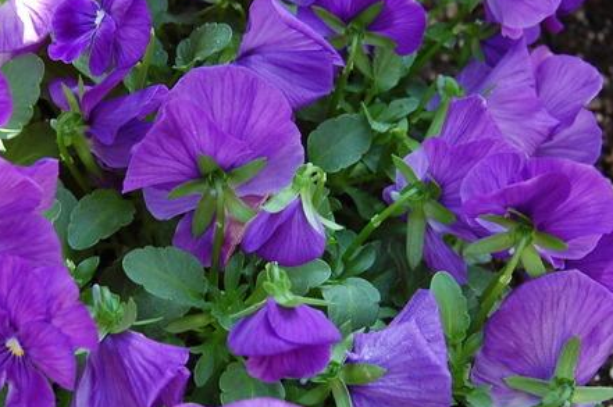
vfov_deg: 13.4
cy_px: 217
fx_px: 1735
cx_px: 196
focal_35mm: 102
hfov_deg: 20.0
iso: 400
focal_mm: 30
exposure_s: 1/60
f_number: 5.6
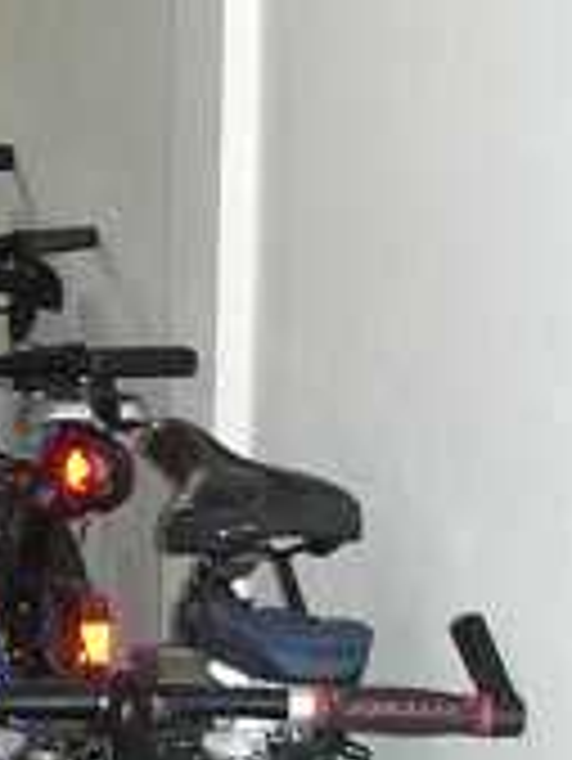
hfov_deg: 10.7
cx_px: -198
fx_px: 2971
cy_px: 477
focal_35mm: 135
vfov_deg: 14.6
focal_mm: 6.3
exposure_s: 1/60
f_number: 3.1
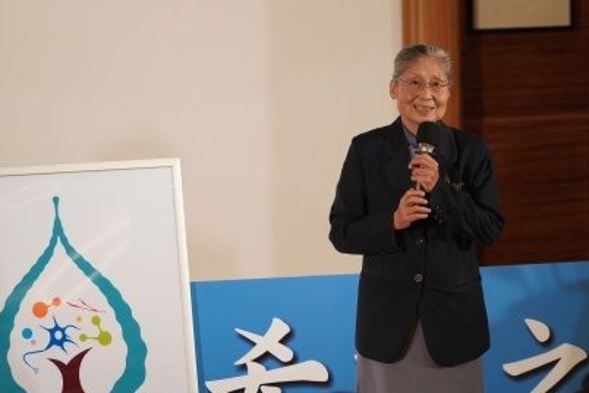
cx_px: 316
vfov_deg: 6.1
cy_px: 180
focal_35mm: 224
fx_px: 3665
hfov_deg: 9.2
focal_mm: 200
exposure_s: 1/250
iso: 1000
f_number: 4
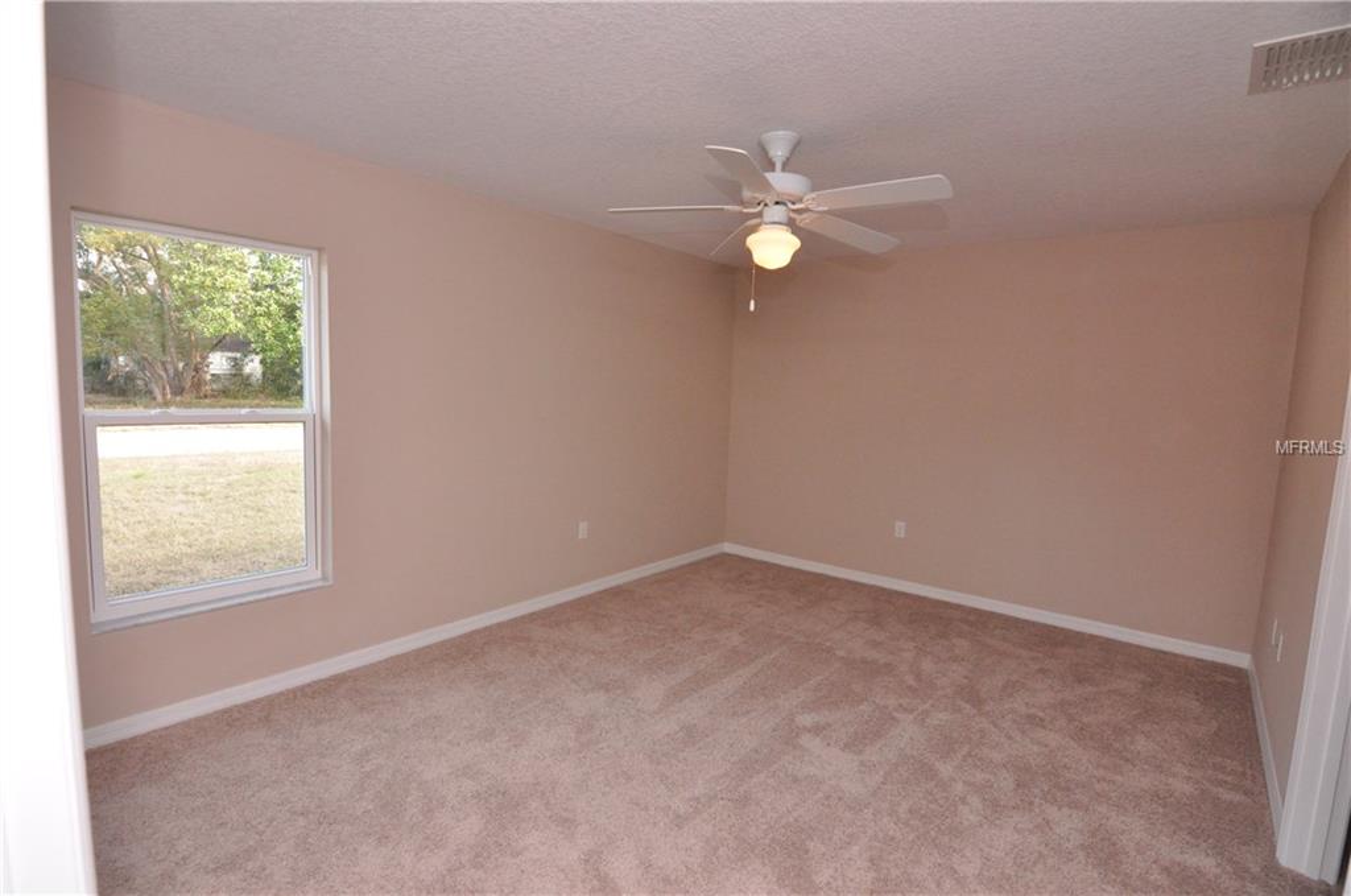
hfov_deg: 95.1
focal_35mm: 16
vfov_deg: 71.9
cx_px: 676
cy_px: 448
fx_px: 618
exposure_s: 1/60
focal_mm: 11
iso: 1800
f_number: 5.6
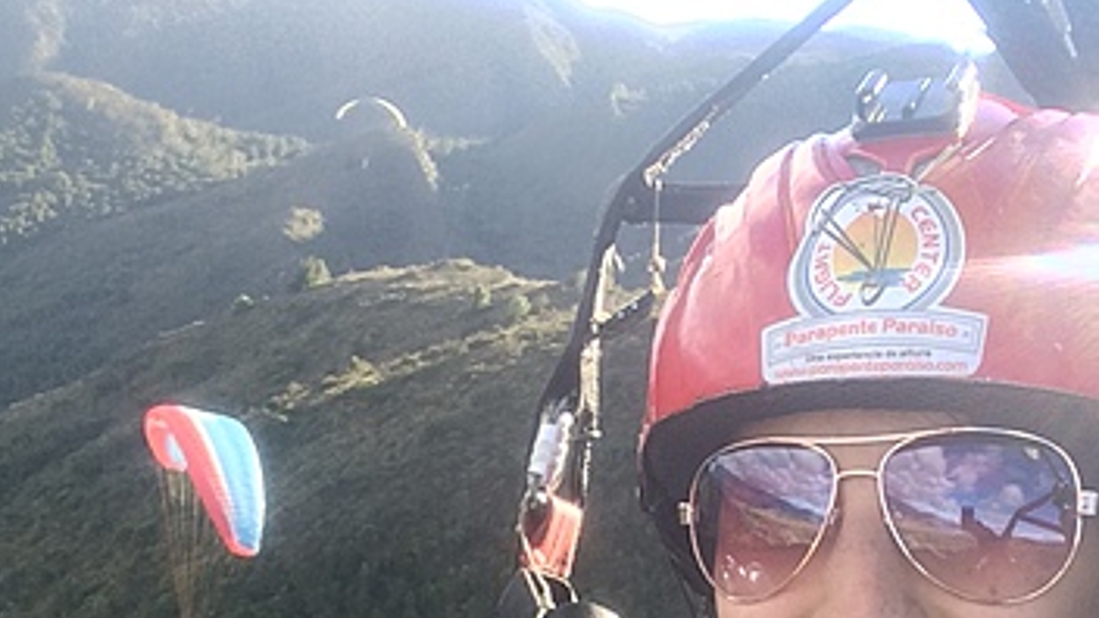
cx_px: 546
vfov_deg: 23.8
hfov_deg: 44.6
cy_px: 730
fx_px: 1340
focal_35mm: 46
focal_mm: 2.15
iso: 50
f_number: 2.4
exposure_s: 1/175
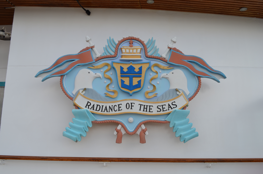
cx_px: 132
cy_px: 87
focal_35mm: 36
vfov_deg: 36.7
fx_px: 262
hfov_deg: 53.2
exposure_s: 1/250
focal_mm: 24
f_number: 8
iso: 100
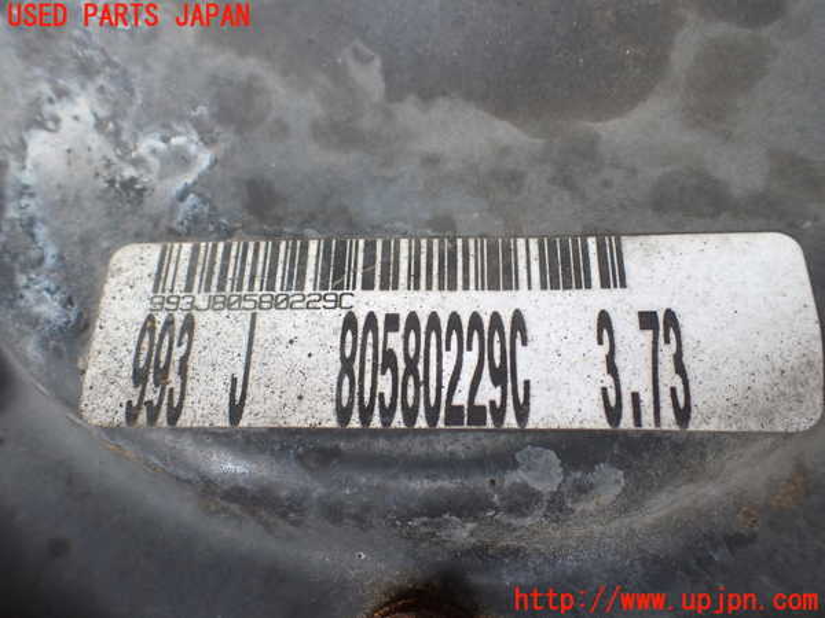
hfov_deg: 60.0
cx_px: 412
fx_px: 715
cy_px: 309
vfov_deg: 46.8
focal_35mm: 30
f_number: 2.3
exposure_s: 1/125
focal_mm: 5.4
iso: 320
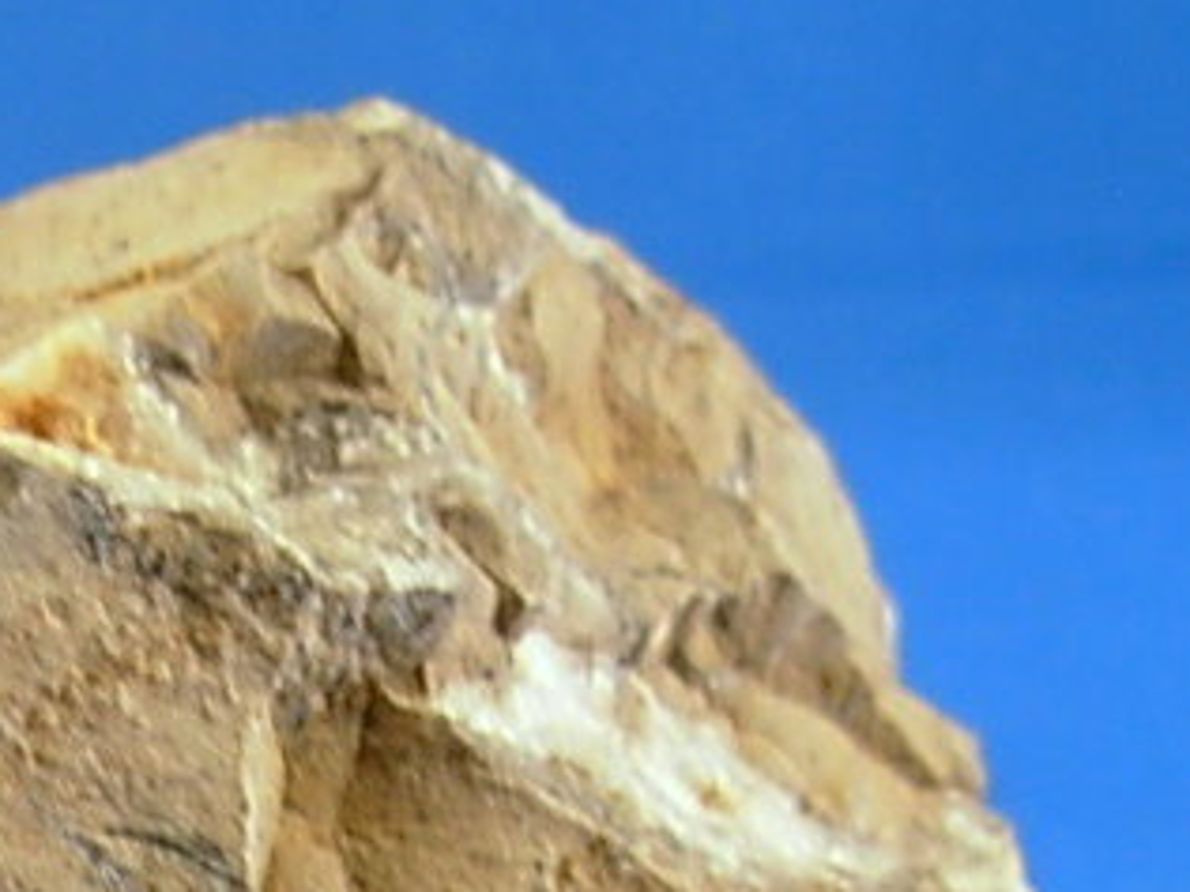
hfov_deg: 15.7
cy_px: 1351
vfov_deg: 11.5
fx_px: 4228
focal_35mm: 123
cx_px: -23
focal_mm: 6.3
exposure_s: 1/4
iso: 59
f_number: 2.9
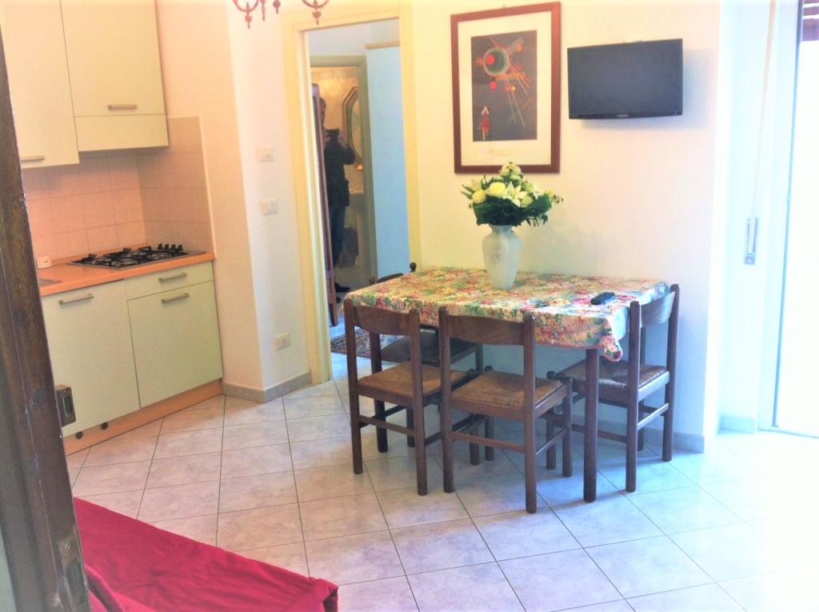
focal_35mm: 35
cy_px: 306
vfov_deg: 40.6
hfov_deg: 52.7
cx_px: 410
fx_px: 827
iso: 80
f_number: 2.8
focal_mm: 3.85
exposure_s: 1/17
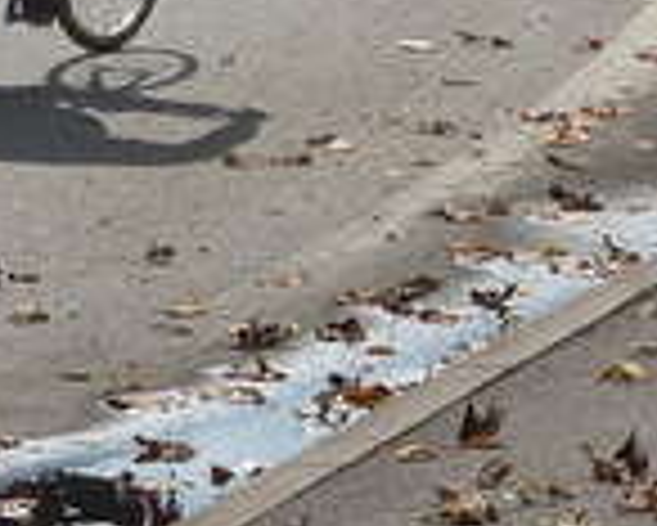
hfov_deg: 5.3
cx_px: -4
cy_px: -463
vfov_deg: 4.2
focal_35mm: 361
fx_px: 7024
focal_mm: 10.3
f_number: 5.6
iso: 80
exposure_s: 1/500
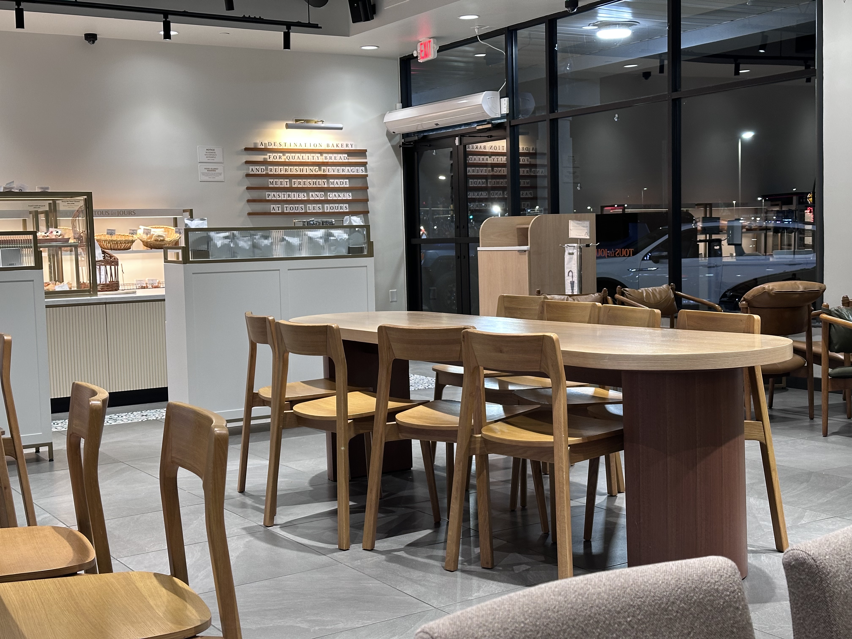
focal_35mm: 48
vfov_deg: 30.3
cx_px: 426
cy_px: 320
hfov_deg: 39.7
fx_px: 1181
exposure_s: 1/60
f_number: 1.78
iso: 100
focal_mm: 6.86
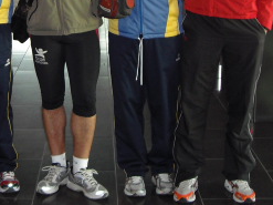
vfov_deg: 15.0
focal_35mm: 96
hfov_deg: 20.2
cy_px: -16
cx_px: 52
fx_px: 757
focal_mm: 6.2
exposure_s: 1/60
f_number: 2.7
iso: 200
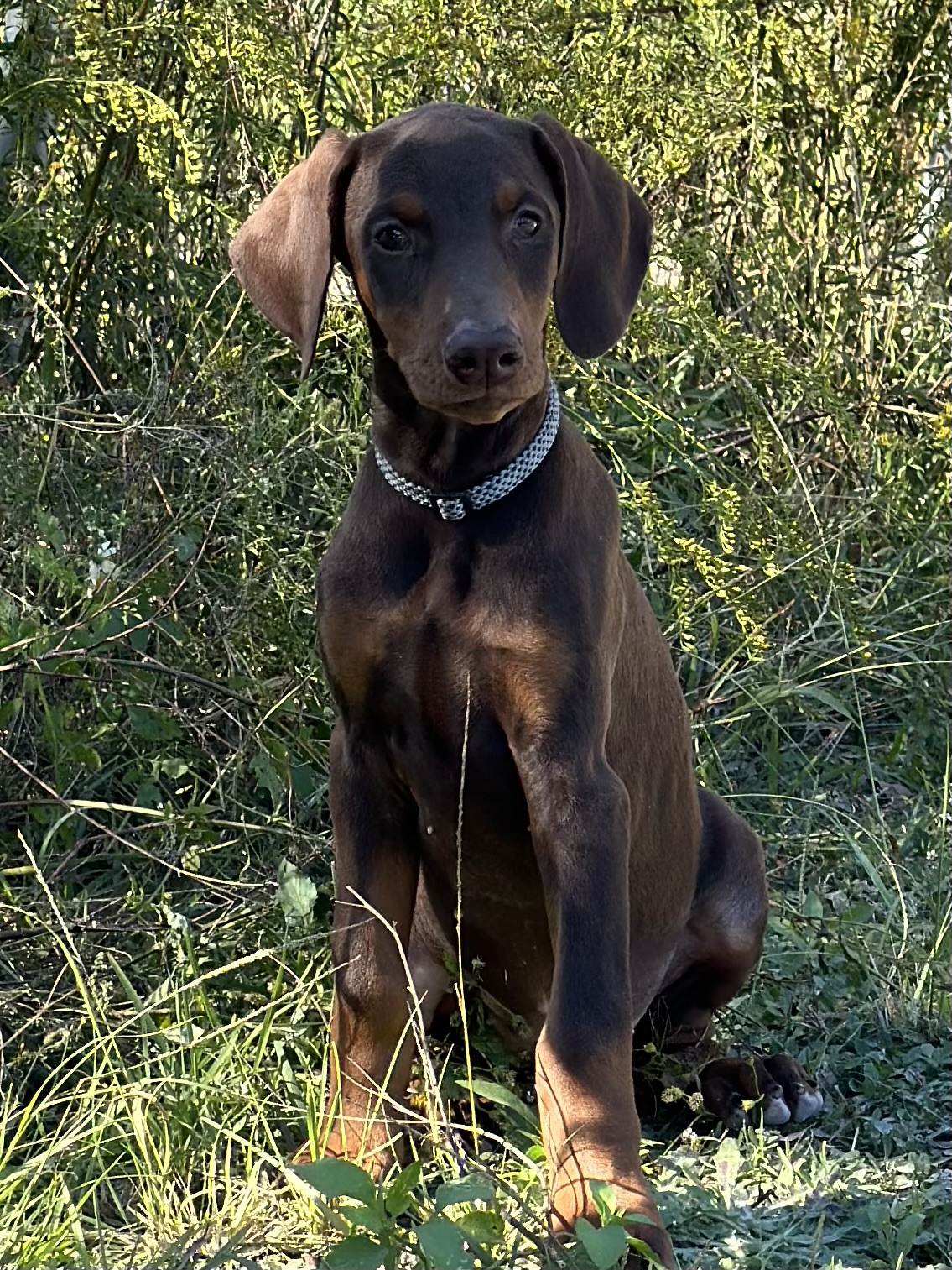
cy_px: 635
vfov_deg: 39.7
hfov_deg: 30.3
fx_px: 1760
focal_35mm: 48
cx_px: 476
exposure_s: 1/762
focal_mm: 6.86
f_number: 1.78
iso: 80
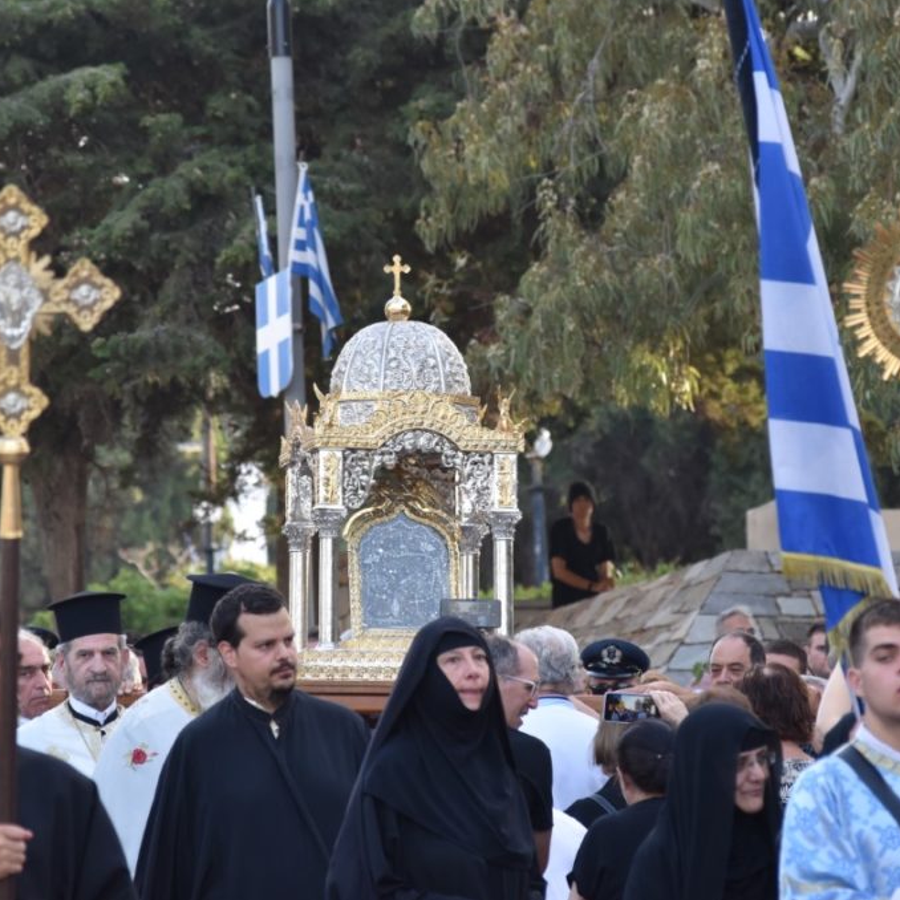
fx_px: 6795
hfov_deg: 7.6
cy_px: 449
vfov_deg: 7.6
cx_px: 446
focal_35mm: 231
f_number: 4.8
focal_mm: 120
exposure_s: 1/250
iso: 500
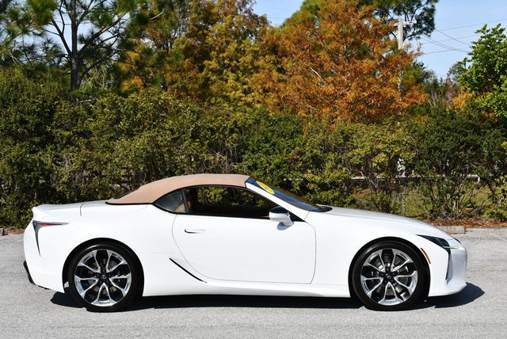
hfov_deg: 28.8
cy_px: 170
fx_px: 987
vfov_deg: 19.5
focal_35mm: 70
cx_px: 254
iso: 100
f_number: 9
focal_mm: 35
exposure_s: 1/320
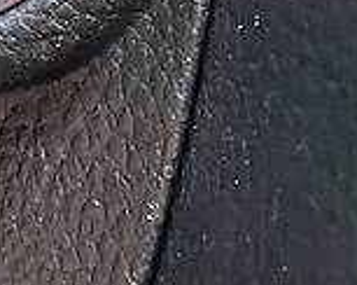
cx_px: -140
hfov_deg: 13.8
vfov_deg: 10.2
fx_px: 1403
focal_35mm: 133
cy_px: -378
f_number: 1.8
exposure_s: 1/30
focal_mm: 4.2
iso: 800
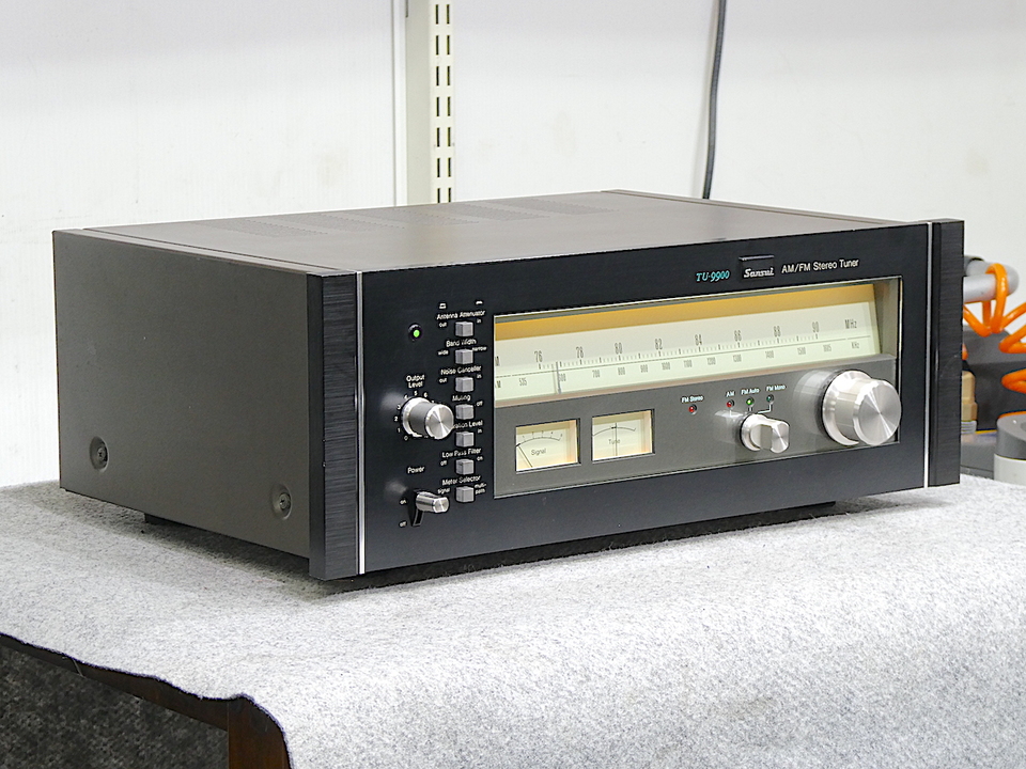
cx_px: 513
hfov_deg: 18.5
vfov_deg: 14.0
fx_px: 3142
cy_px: 384
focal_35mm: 106
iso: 200
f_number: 5.1
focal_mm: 19
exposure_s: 1/5
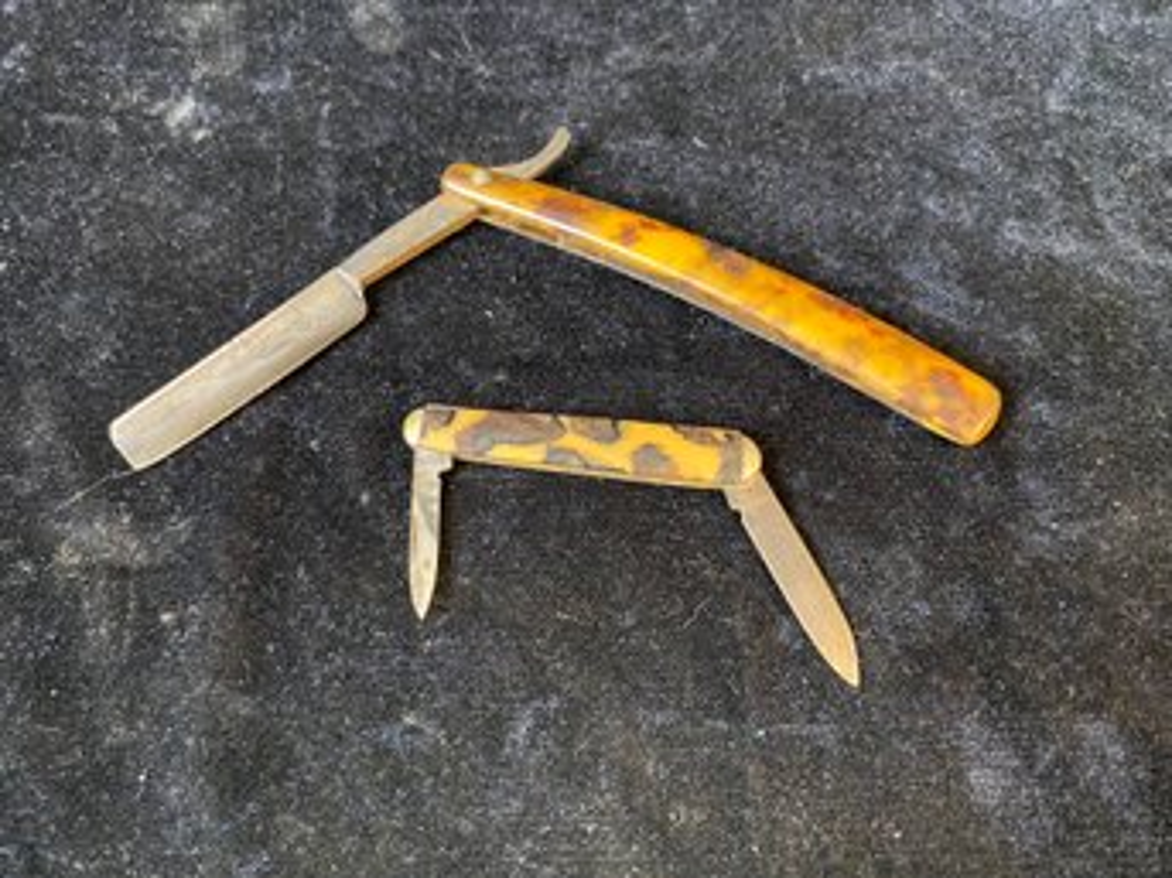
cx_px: 586
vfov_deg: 53.0
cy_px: 439
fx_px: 880
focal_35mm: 26
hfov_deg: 67.3
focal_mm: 4.25
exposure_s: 1/30
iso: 500
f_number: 1.8
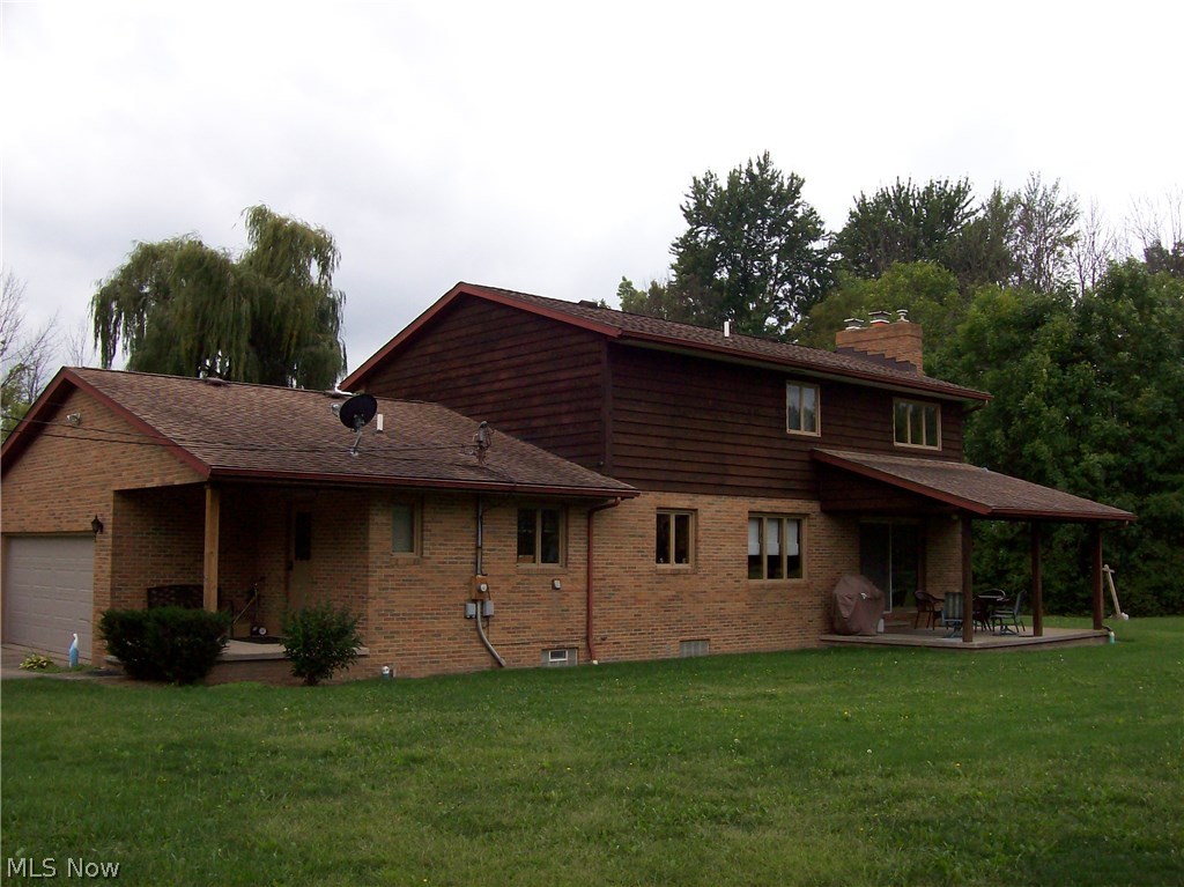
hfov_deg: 51.4
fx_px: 1231
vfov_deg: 39.6
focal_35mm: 36
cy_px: 444
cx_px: 592
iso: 80
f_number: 4.8
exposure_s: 1/461
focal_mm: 6
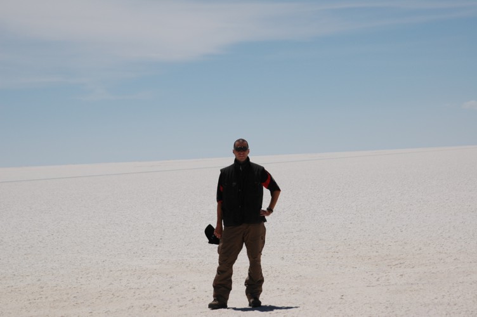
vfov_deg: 9.9
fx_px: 1827
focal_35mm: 138
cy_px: 158
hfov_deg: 14.9
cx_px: 238
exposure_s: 1/1250
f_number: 9
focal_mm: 92
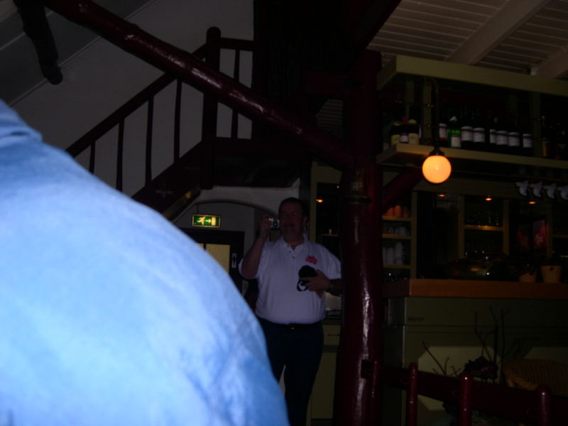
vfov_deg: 37.7
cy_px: 213
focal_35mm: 38
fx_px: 624
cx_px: 284
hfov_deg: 49.0
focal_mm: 8
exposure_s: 1/60
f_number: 2.8
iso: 100
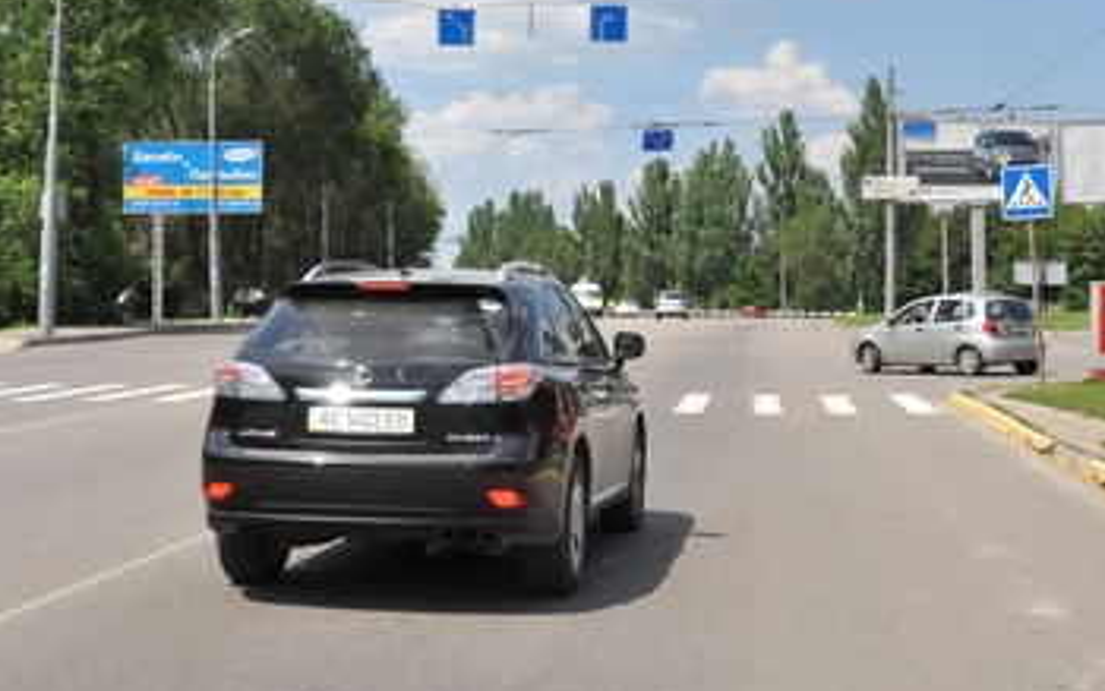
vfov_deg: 20.5
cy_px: 181
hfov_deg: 32.5
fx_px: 1898
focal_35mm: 63
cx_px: 545
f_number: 16
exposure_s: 1/200
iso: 200
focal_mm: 26
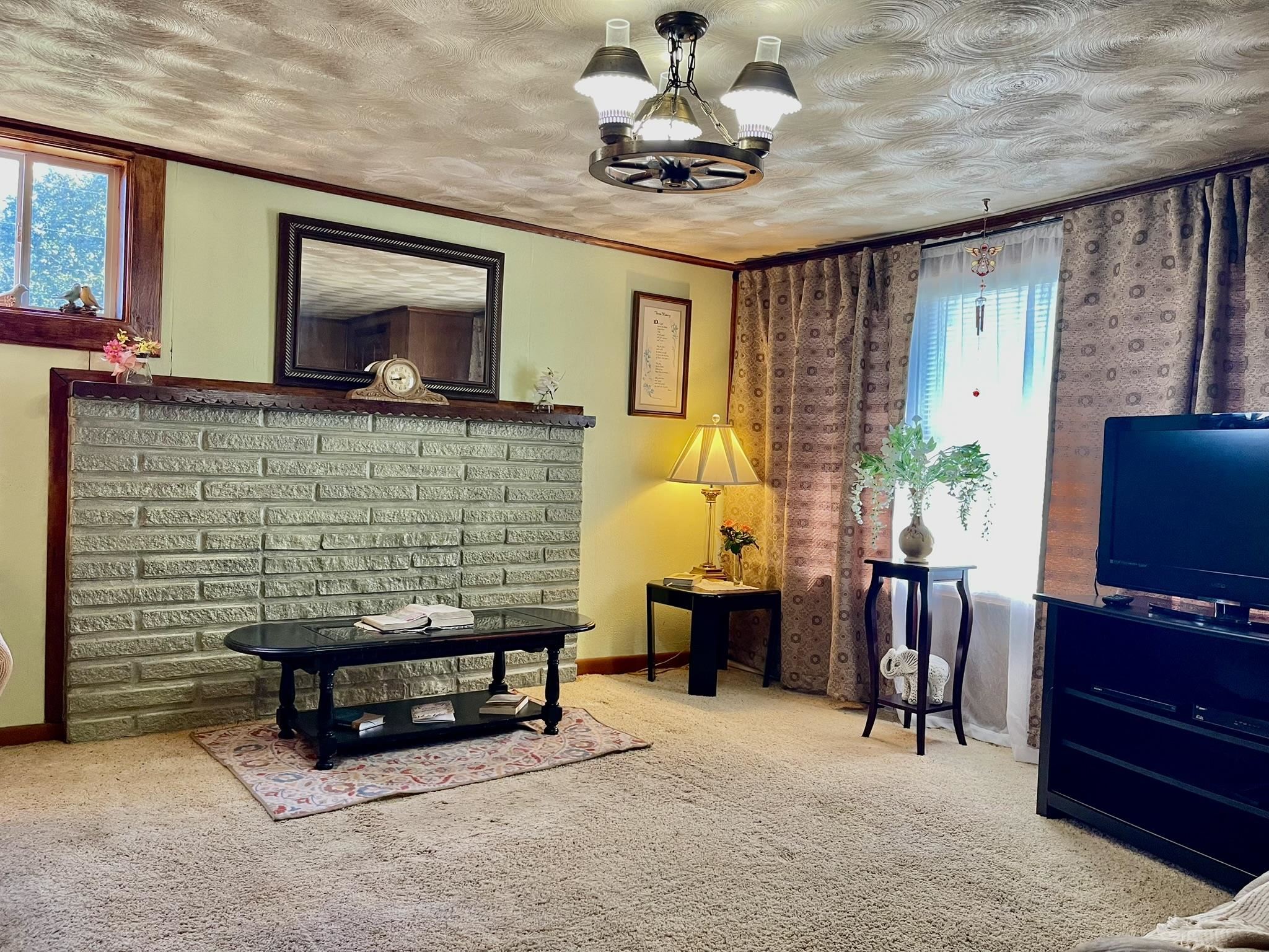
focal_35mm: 25
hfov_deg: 69.4
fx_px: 916
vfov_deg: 54.9
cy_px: 476
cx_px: 634
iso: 125
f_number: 1.6
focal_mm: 5.1
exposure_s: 1/60
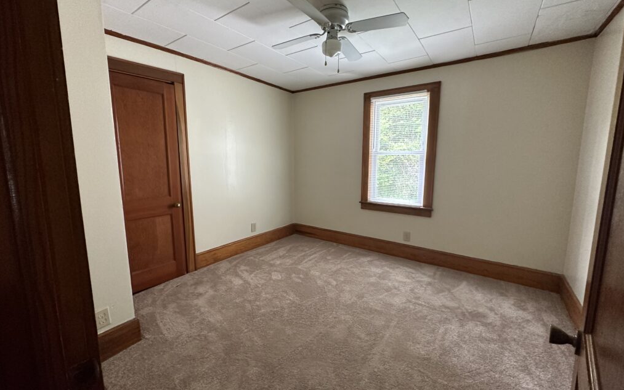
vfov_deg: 74.8
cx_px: 315
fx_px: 255
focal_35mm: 15
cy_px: 195
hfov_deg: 101.5
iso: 400
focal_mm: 2.22
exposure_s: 1/60
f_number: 2.2
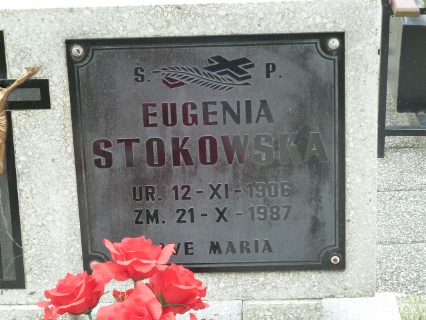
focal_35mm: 104
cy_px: 160
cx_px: 213
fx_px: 1280
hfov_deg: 18.9
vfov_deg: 14.2
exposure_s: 1/100
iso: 250
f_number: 4.3
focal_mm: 17
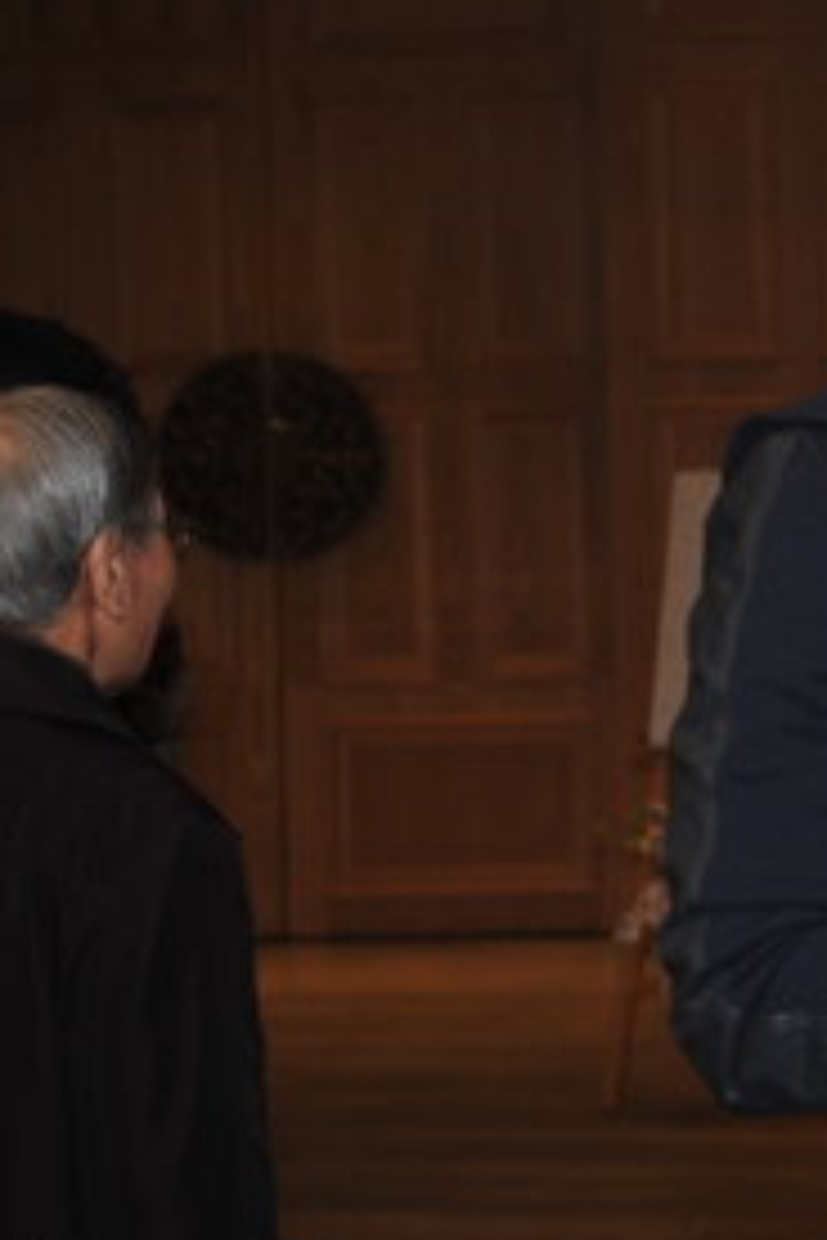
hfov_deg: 11.6
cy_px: 514
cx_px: 1232
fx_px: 3893
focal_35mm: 113
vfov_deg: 18.1
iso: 800
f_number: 4
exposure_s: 1/250
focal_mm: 52
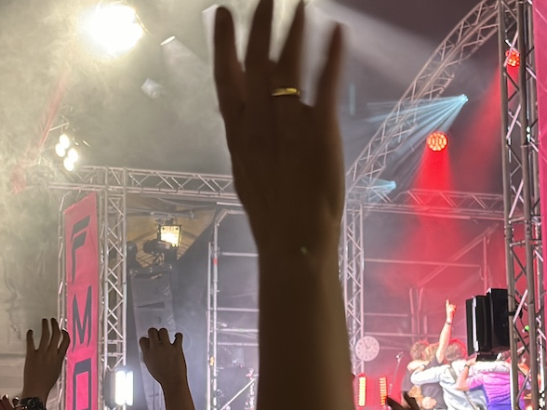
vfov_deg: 15.1
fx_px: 1549
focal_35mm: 98
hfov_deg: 20.0
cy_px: 218
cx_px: 224
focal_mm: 6.86
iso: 320
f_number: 1.78
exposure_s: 1/53
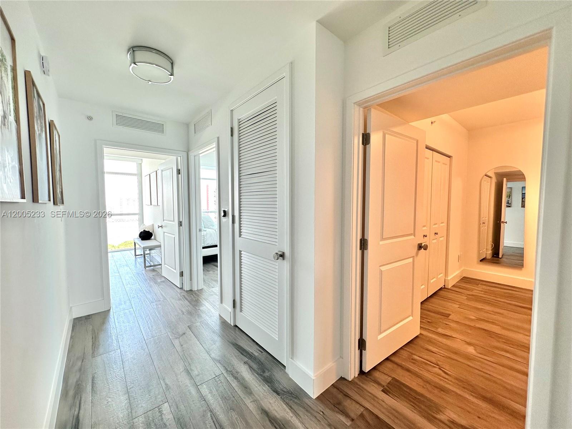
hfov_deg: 102.1
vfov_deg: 85.7
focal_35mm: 14
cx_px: 286
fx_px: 231
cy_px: 214
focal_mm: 2.22
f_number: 2.2
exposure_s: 1/120
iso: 100
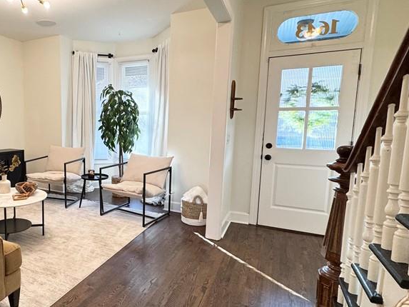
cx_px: 101
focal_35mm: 25
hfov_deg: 65.0
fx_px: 295
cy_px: 159
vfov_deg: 54.9
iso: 200
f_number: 2.2
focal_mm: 2.22
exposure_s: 1/120
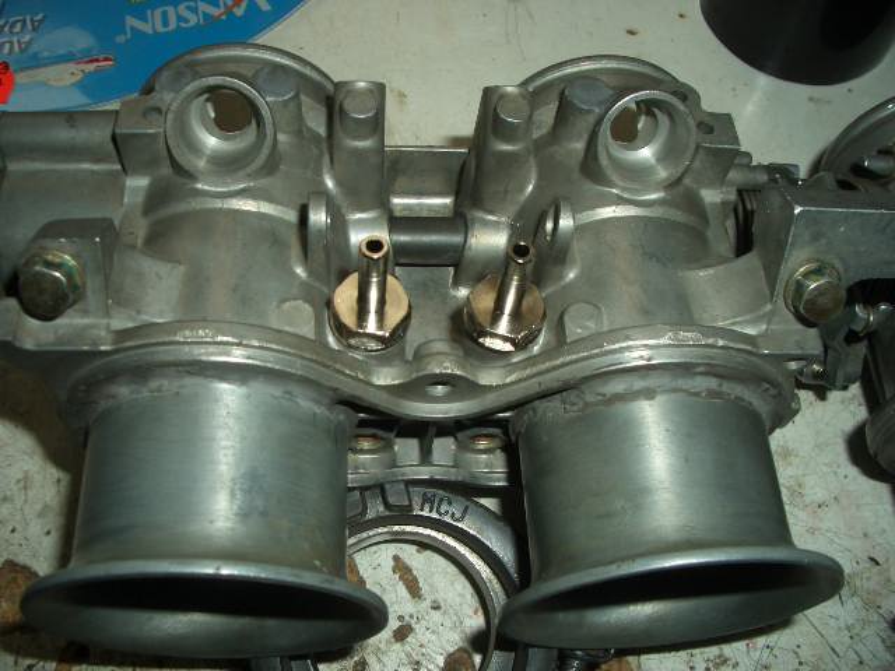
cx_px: 448
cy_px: 336
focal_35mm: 35
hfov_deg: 52.6
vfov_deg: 40.7
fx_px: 905
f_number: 4.3
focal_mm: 5.8
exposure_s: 1/60
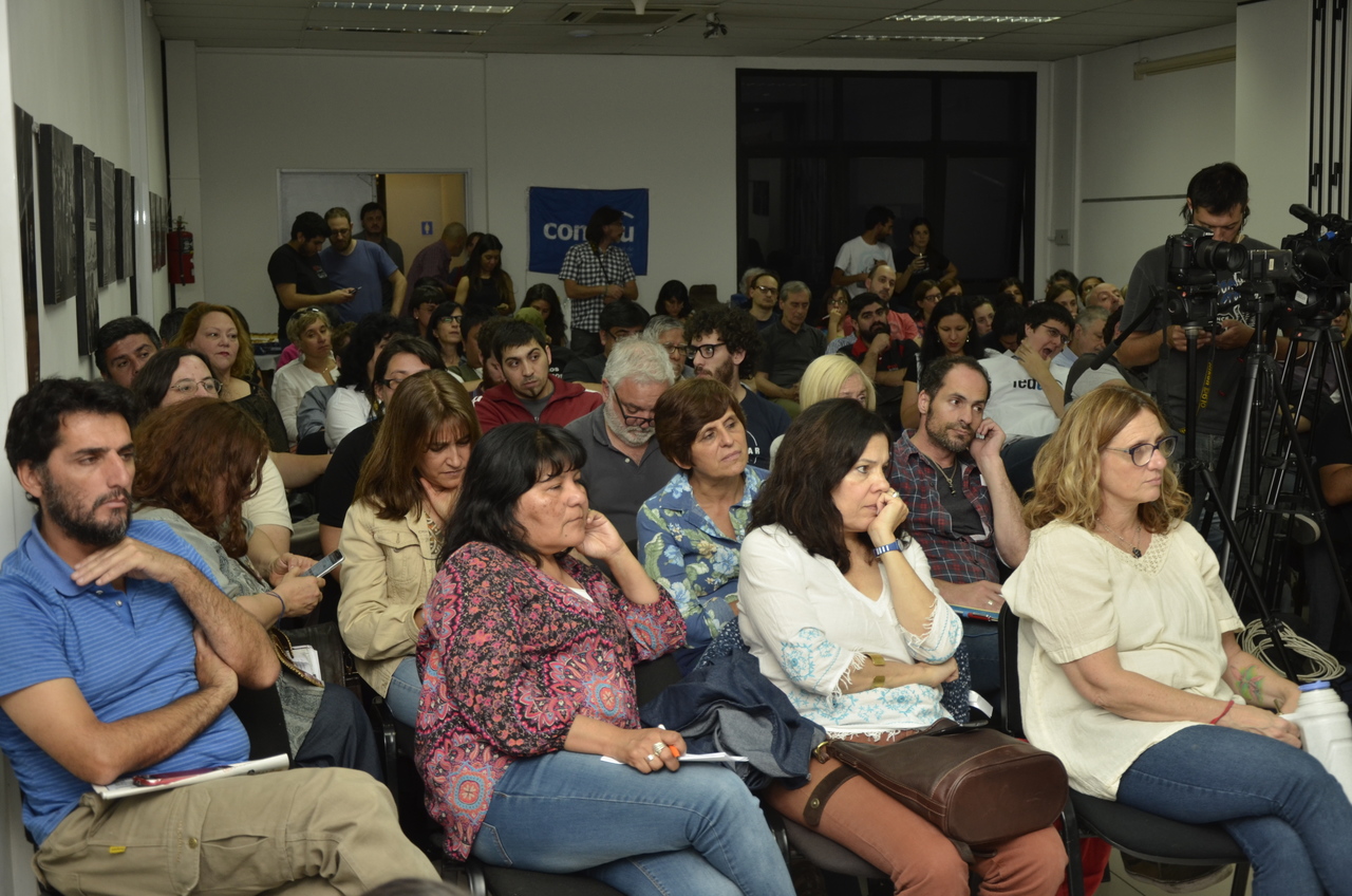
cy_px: 448
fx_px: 1687
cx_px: 676
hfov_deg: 43.7
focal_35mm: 45
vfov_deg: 29.7
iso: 400
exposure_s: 1/80
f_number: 4.2
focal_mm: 30
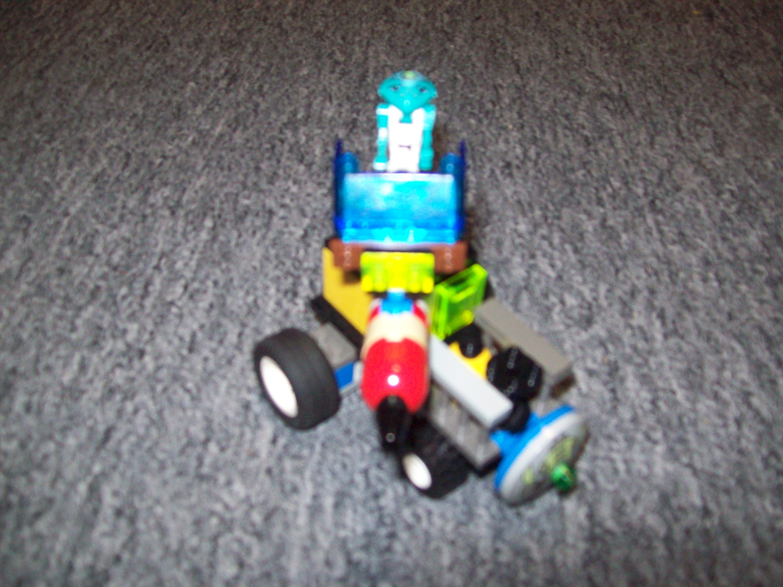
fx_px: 814
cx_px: 392
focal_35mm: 36
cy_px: 294
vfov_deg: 39.7
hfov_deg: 51.4
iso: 200
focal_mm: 6
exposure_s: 1/64
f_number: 2.7
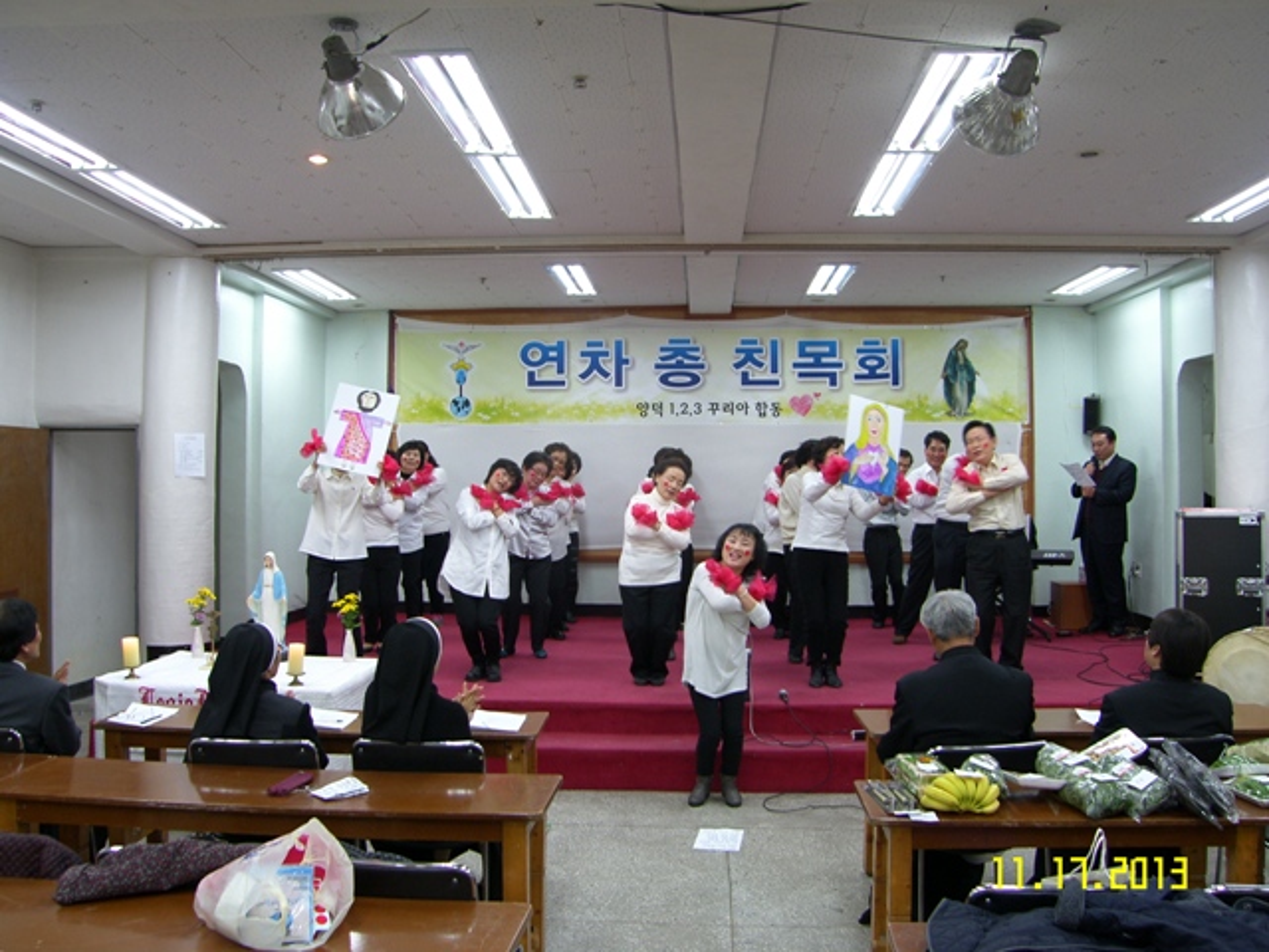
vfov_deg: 49.7
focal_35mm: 28
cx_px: 634
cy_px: 476
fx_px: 1026
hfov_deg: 63.4
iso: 50
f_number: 2.2
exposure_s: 1/30
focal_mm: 7.4
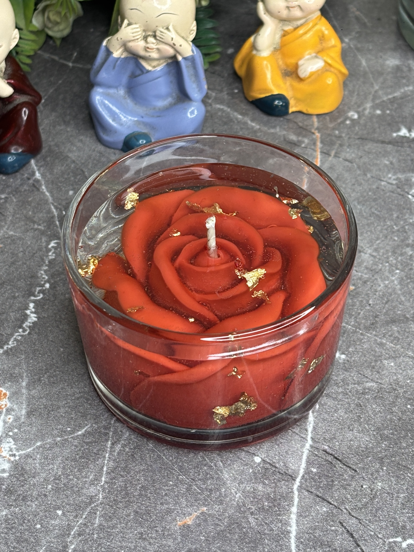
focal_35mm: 52
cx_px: 207
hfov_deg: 28.0
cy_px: 276
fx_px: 829
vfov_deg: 36.8
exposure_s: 1/100
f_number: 1.6
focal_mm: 5.96
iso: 64
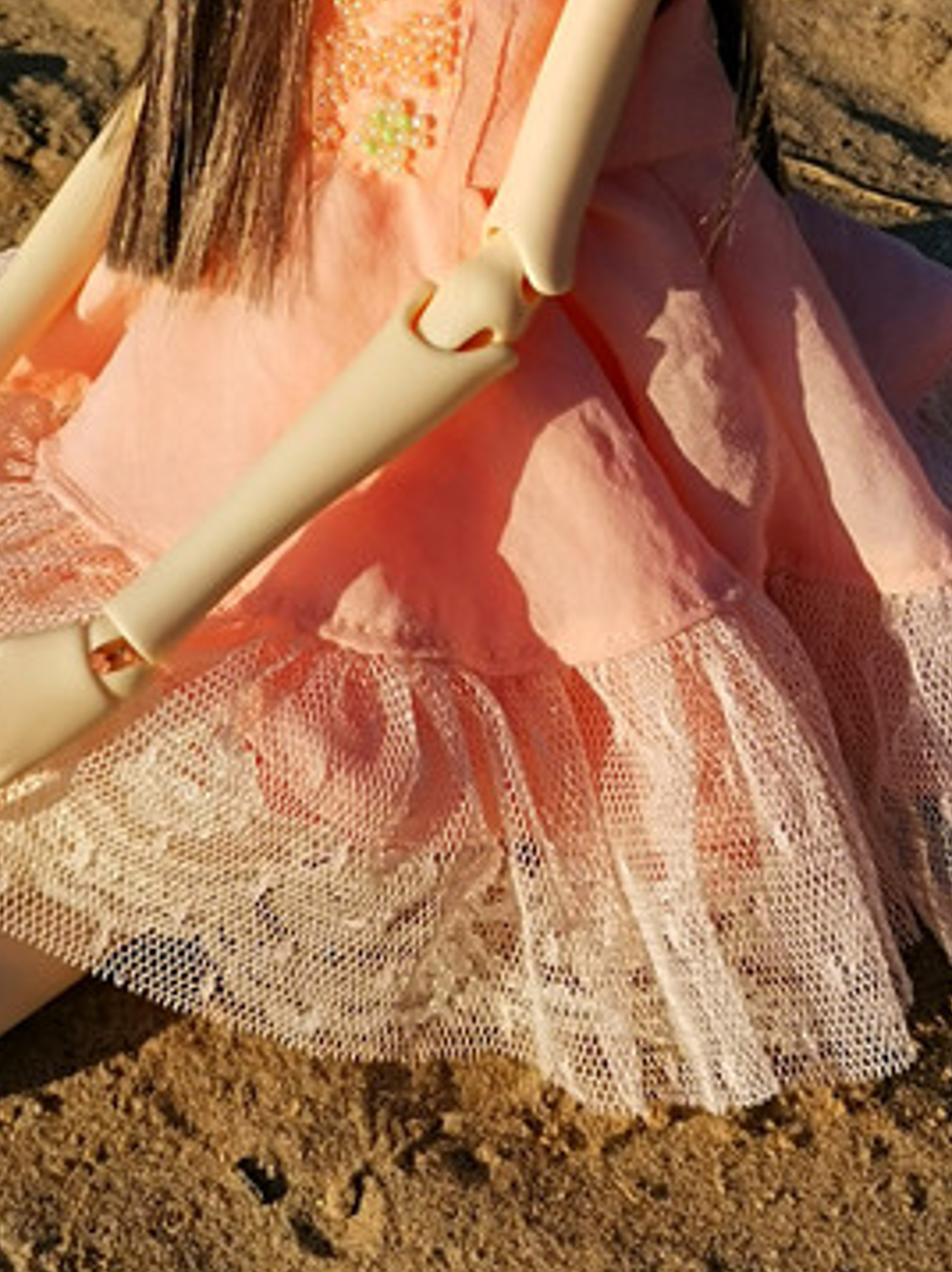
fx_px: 3121
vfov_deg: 22.3
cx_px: 220
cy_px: 64
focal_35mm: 85
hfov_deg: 17.2
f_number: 1.8
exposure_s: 1/2427
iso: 50
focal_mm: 4.75
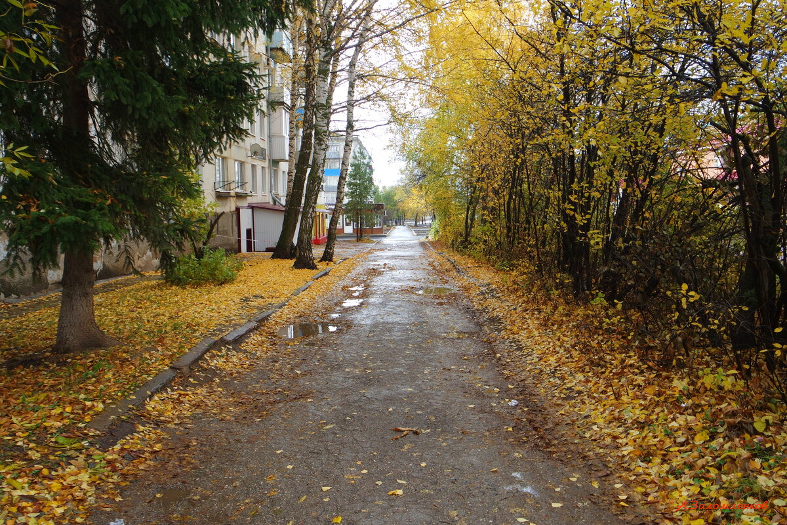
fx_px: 634
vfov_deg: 45.0
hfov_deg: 63.7
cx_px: 394
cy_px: 262
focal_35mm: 29
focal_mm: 11
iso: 160
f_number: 4.5
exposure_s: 1/200
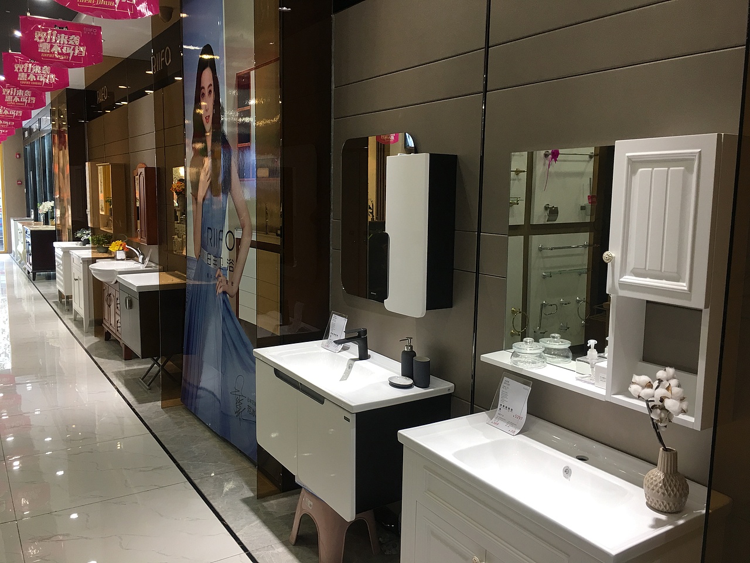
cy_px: 282
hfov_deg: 61.7
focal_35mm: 29
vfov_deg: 48.2
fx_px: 628
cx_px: 375
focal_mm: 4.15
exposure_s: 1/33
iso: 32
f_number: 2.2
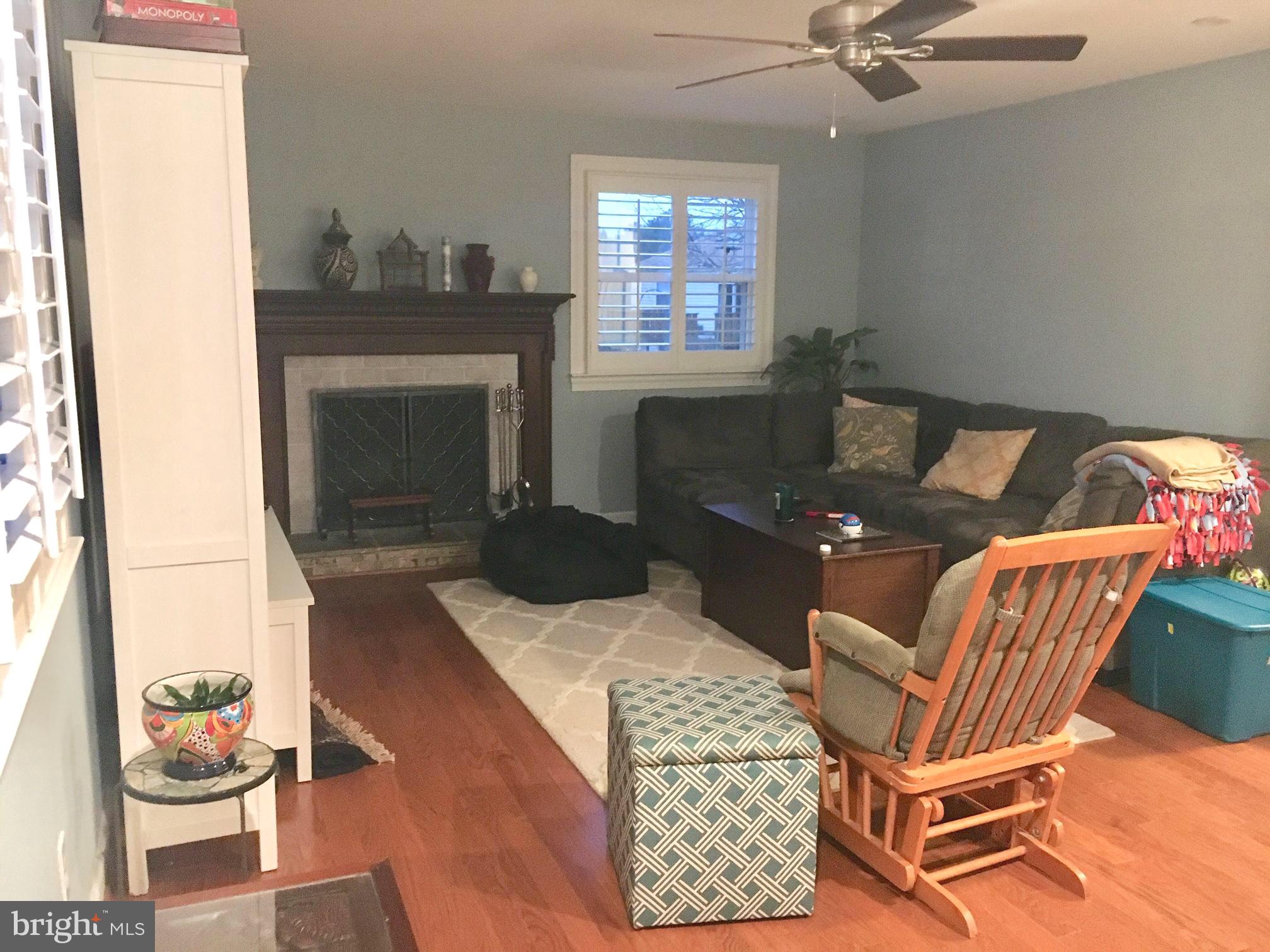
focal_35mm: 29
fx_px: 1064
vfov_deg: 48.2
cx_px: 635
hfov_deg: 61.7
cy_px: 476
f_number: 2.2
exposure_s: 1/15
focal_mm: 4.15
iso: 250
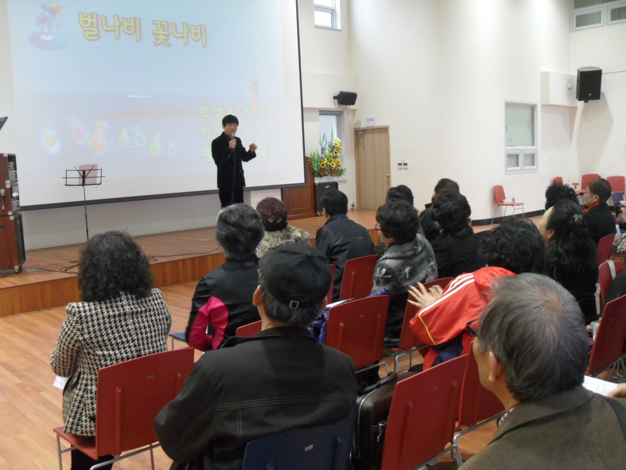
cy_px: 235
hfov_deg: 52.6
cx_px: 313
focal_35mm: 35
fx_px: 633
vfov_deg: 40.7
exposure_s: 1/20
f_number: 2.8
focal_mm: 6.2
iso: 200
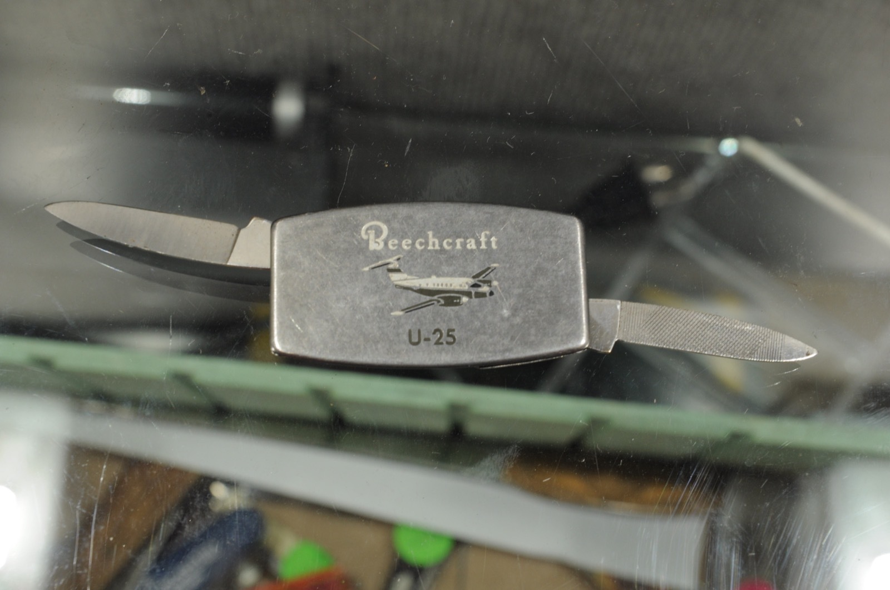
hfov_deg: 30.6
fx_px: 1629
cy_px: 295
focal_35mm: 66
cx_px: 445
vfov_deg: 20.6
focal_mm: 44
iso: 400
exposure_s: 1/100
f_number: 7.1
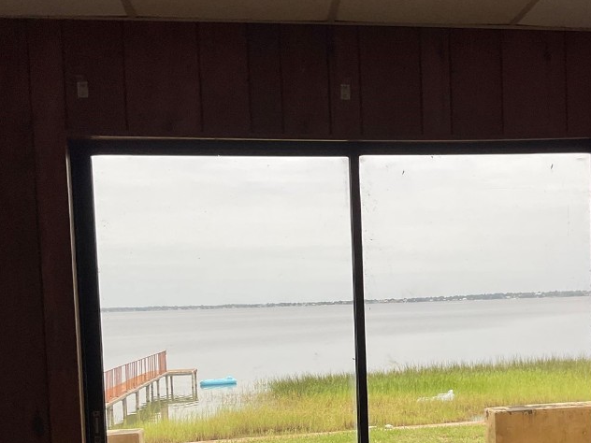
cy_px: 349
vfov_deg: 30.2
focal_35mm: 47
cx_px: 387
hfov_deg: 40.0
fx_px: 802
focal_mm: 3
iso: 16
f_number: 1.8
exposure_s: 1/829
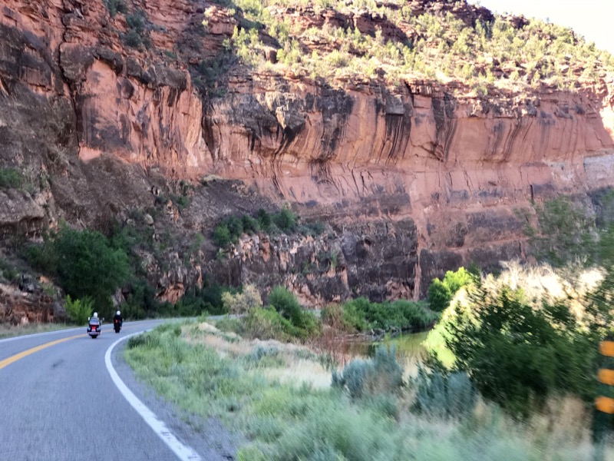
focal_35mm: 57
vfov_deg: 25.7
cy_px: 230
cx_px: 307
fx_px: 1011
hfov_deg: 33.8
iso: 20
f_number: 2.8
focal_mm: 6.6
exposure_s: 1/120
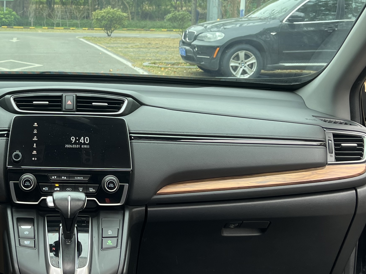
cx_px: 64
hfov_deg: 31.2
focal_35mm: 60
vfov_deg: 24.1
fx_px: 634
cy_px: 63
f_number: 1.5
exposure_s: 1/121
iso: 50
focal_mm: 5.7
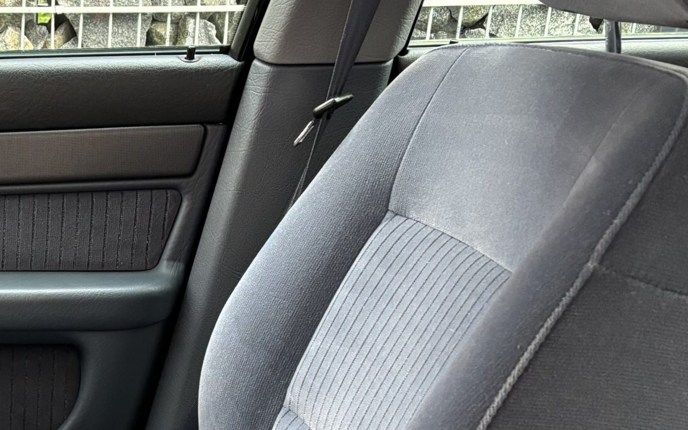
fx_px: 1200
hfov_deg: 28.8
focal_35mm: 64
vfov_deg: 19.8
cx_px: -78
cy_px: 414
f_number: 1.6
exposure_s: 1/60
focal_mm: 5.96
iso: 320
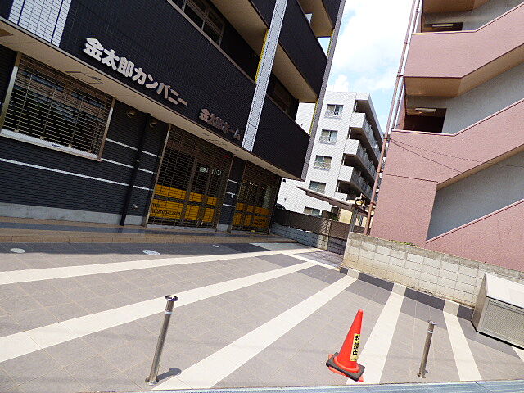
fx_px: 303
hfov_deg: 81.7
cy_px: 196
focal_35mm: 20
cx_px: 262
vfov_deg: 66.0
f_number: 2.8
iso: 100
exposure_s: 1/1300
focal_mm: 3.58
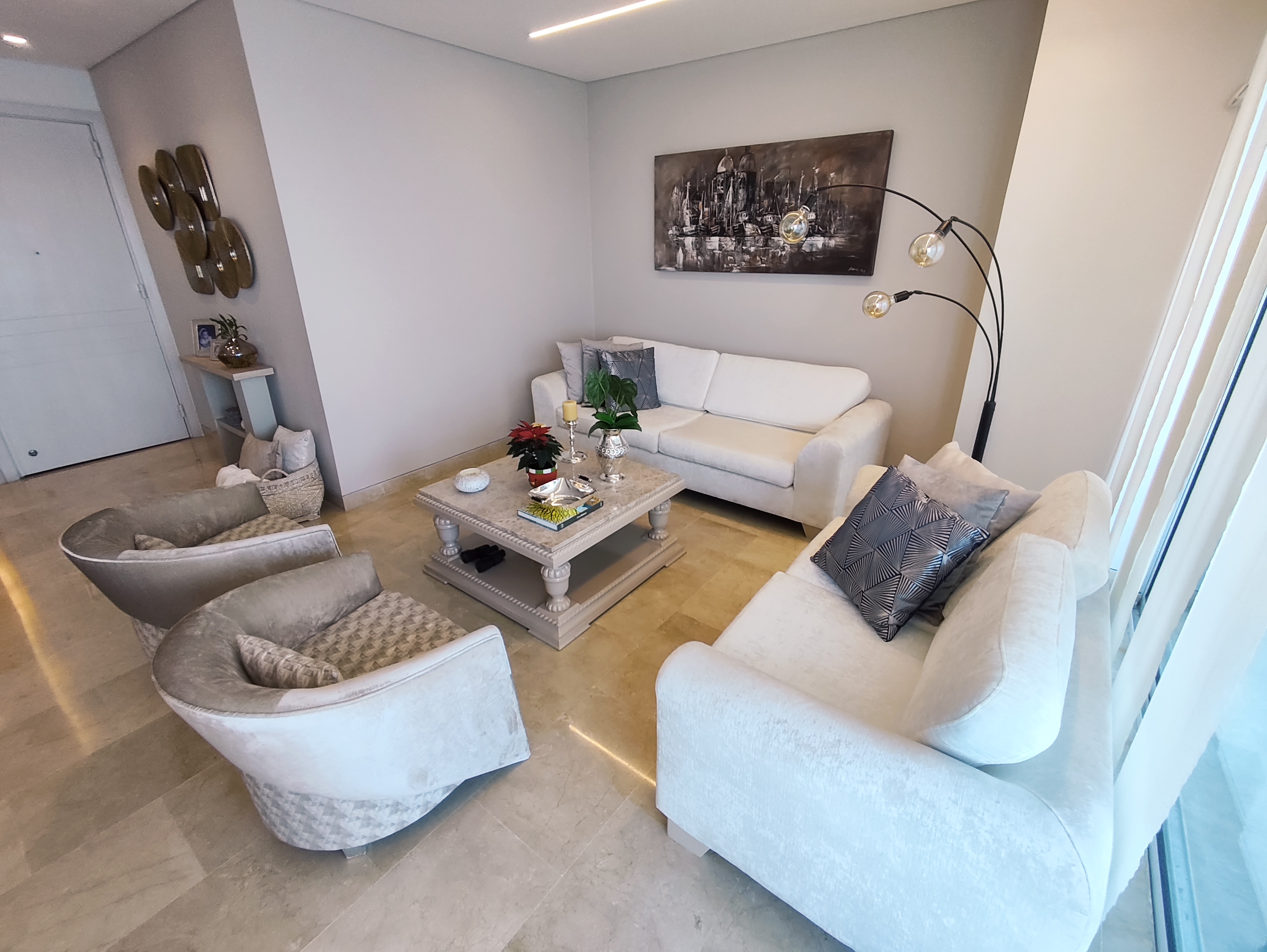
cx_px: 634
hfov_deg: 98.1
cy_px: 476
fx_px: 549
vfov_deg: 81.8
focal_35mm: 15
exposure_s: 1/120
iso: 80
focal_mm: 1.65
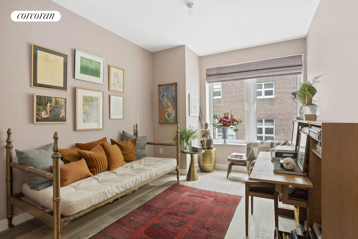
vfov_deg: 70.4
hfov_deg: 93.3
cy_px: 120
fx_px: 169
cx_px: 179
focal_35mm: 17
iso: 100
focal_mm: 17
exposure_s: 6
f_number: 8
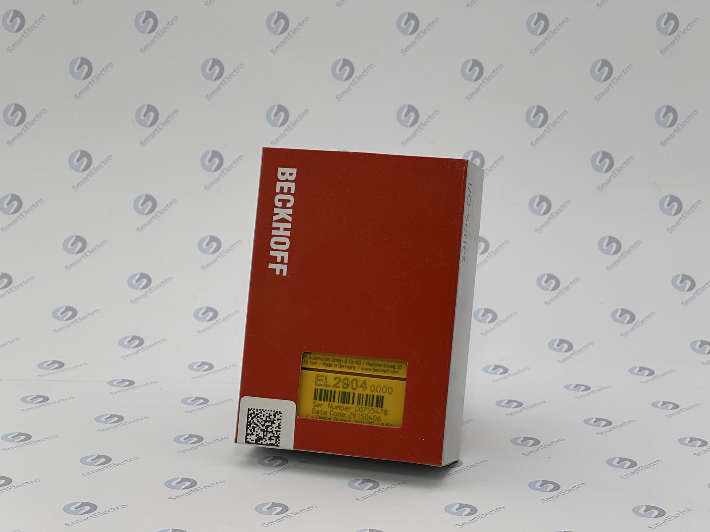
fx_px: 1579
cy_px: 266
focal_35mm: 77
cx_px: 355
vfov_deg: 19.1
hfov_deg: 25.3
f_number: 2.8
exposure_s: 1/244
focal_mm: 9
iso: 32
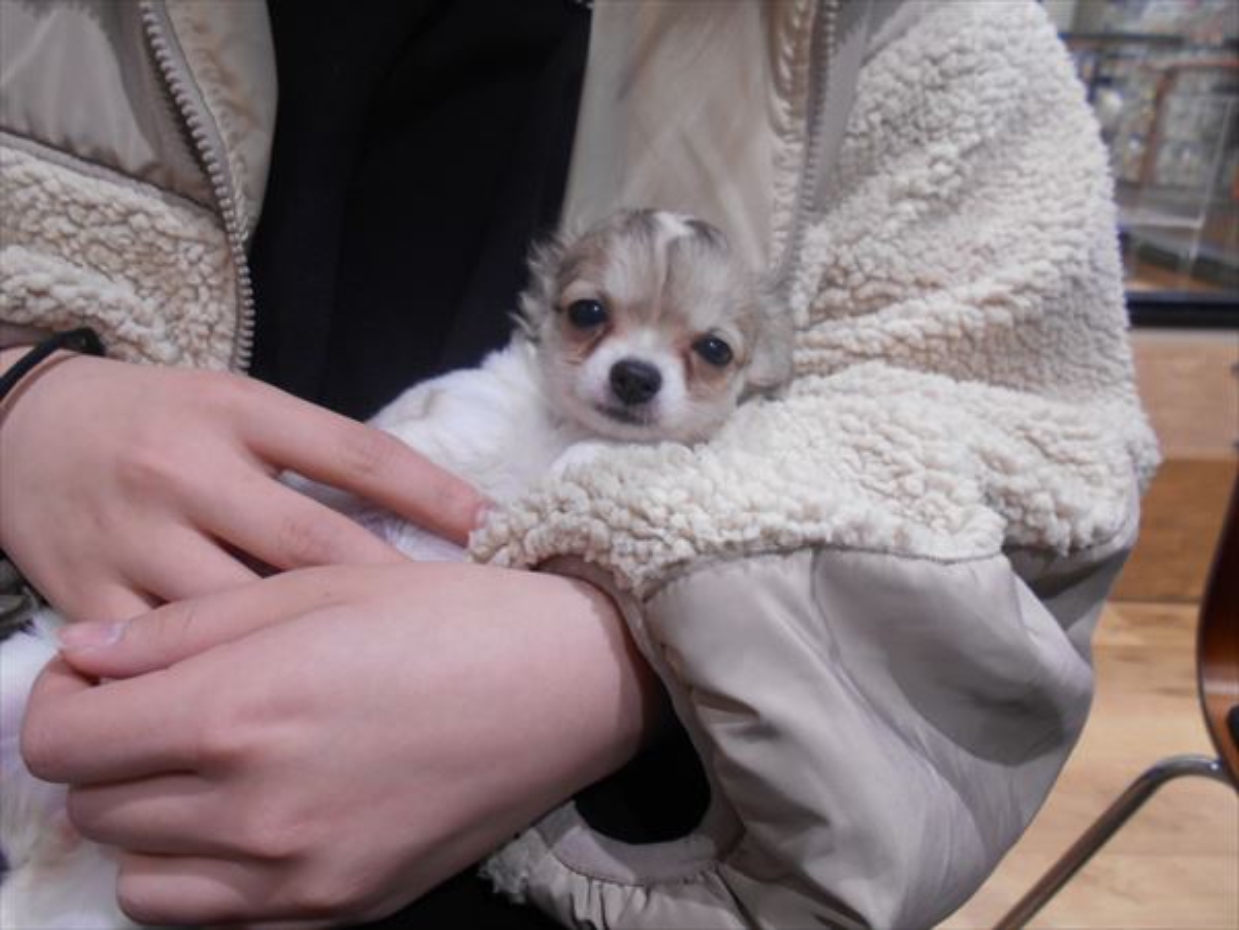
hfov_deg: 67.3
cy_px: 465
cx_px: 620
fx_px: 931
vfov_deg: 53.1
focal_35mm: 26
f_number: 3.2
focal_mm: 4.6
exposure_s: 1/30
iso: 160
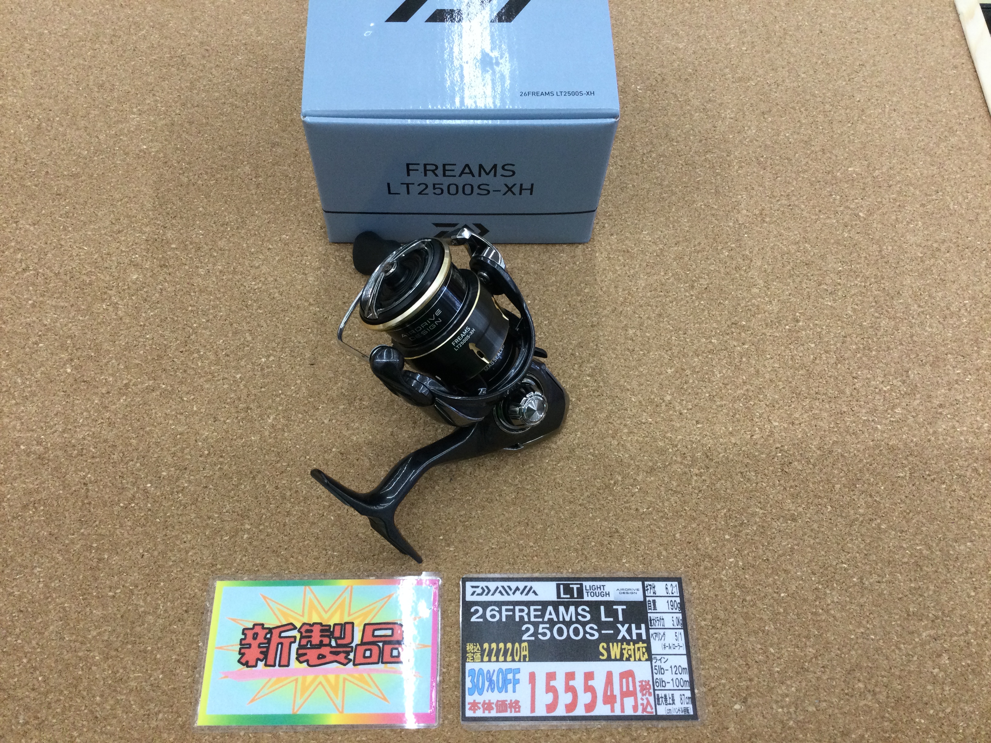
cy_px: 372
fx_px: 887
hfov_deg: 58.4
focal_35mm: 31
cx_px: 496
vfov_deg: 45.4
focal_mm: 3.3
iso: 40
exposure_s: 1/30
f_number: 2.4
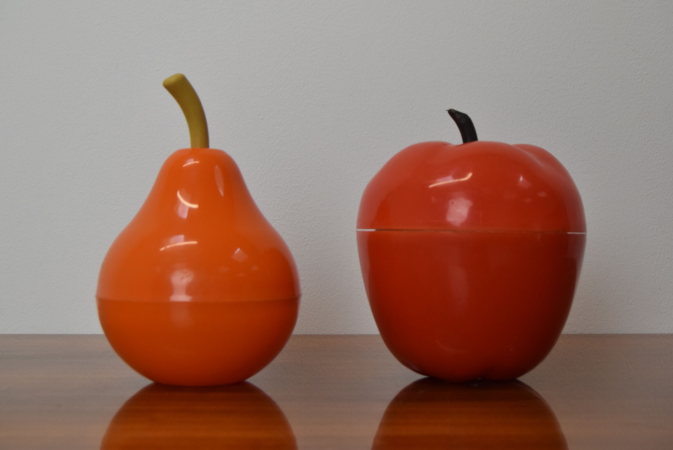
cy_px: 225
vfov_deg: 23.8
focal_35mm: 57
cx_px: 336
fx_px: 1066
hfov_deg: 35.0
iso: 1600
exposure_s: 1/250
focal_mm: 38
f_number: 8
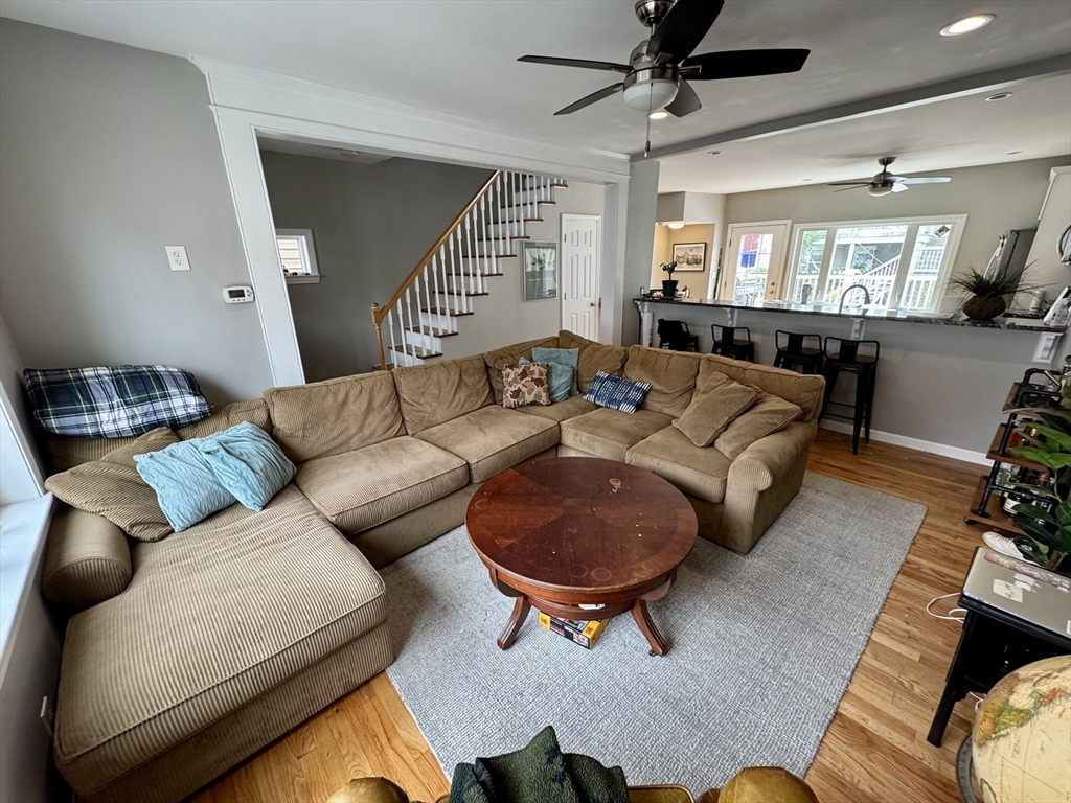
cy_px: 402
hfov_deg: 102.1
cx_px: 536
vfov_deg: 85.7
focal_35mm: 14
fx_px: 433
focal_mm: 2.22
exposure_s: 1/60
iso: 250
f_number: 2.2
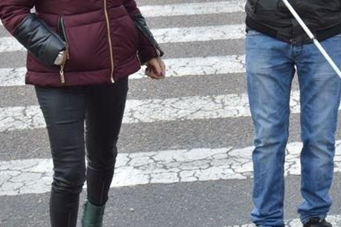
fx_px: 1240
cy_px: -51
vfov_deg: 10.3
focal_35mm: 131
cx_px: 345
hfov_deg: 15.4
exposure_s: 1/160
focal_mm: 34
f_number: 6.3
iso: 100
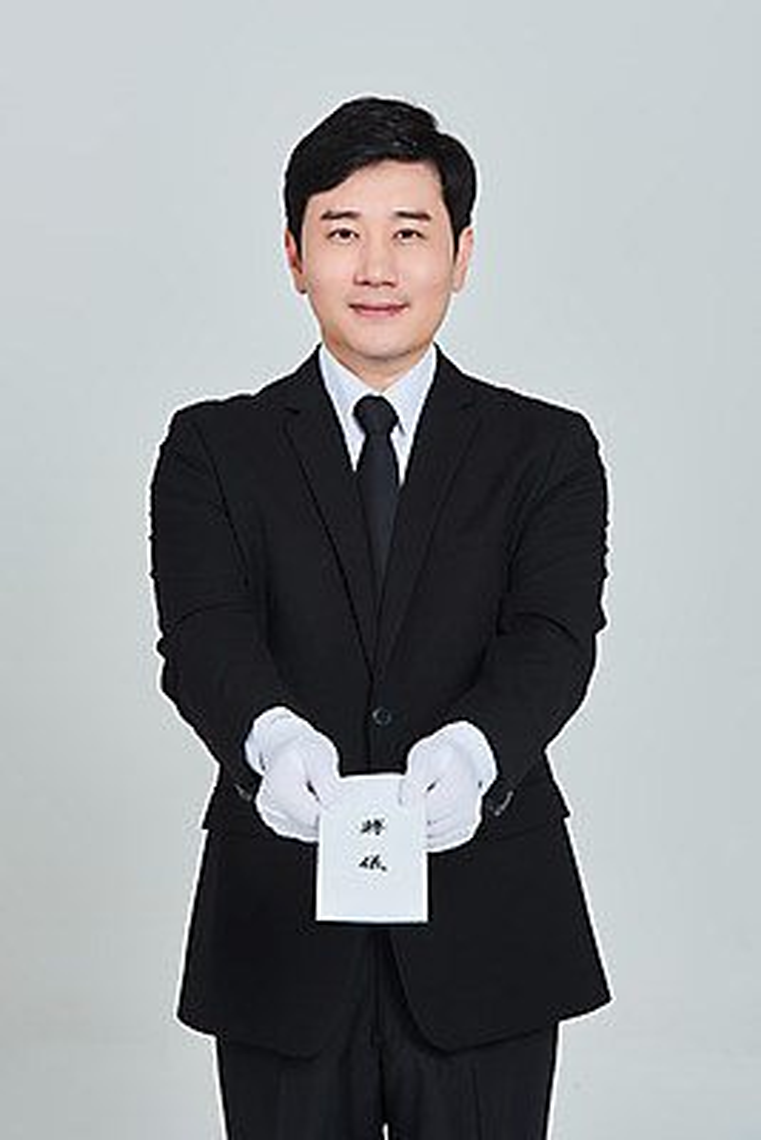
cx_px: 380
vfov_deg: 16.8
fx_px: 3865
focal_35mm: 122
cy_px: 570
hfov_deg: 11.2
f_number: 13
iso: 100
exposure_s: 1/125
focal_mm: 122
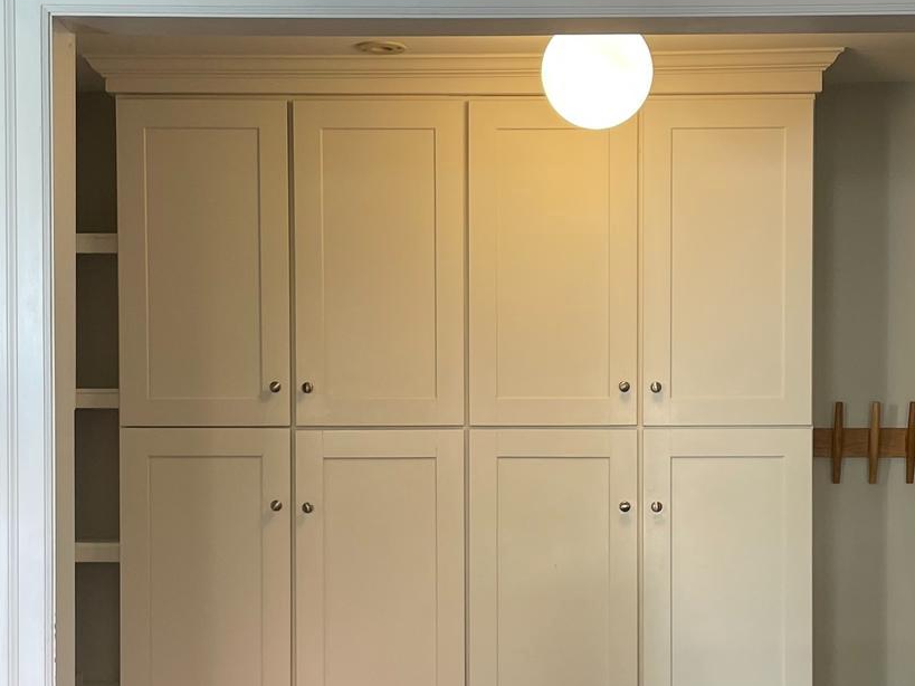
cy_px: 502
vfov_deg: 22.4
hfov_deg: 29.8
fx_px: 1718
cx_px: 530
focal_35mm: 65
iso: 80
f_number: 1.6
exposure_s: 1/60
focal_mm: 4.2
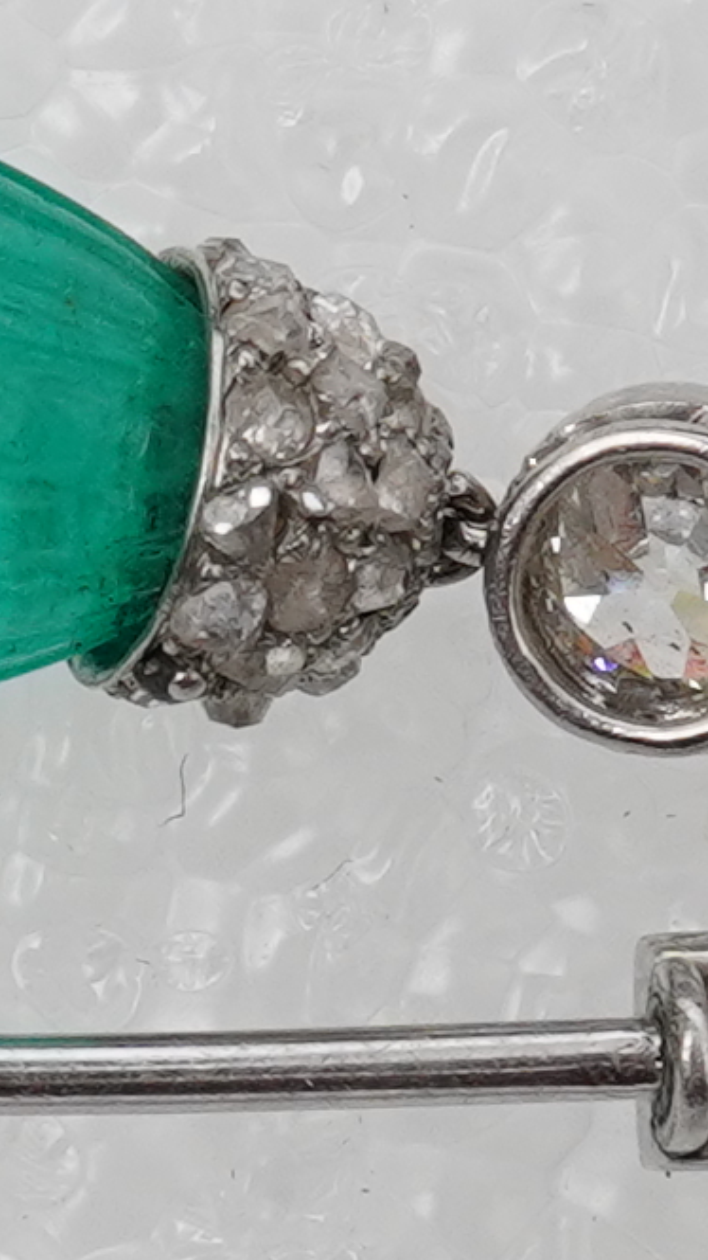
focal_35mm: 279
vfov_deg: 7.7
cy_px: 928
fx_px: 9313
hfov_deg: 4.3
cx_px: -426
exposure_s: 1/125
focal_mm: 30
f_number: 22
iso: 500
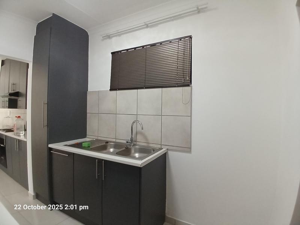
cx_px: 150
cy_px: 112
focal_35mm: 17
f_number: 2.2
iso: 400
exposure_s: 1/25
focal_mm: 1.4
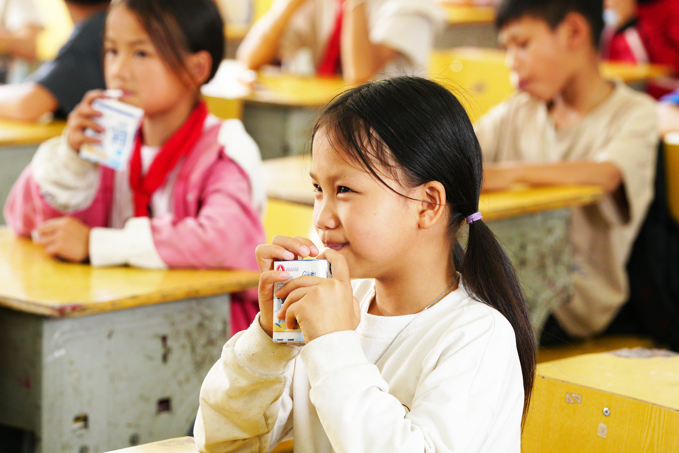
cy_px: 226
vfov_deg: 6.9
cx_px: 340
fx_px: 3774
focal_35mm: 200
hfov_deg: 10.3
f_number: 5
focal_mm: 200
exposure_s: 1/200
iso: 4000
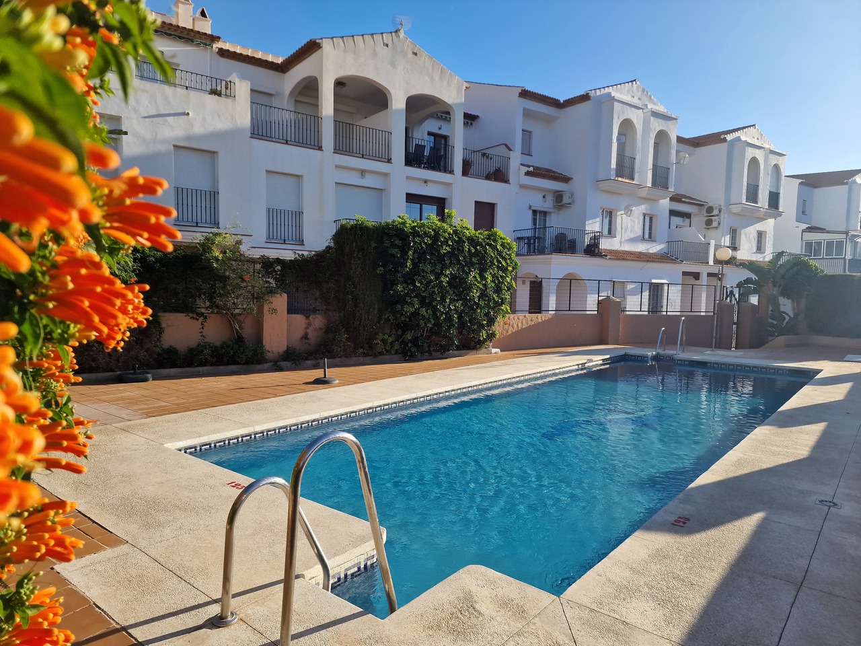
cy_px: 323
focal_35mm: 23
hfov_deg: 73.9
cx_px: 430
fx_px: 572
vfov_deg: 58.9
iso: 50
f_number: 1.8
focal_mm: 6.4
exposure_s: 1/730
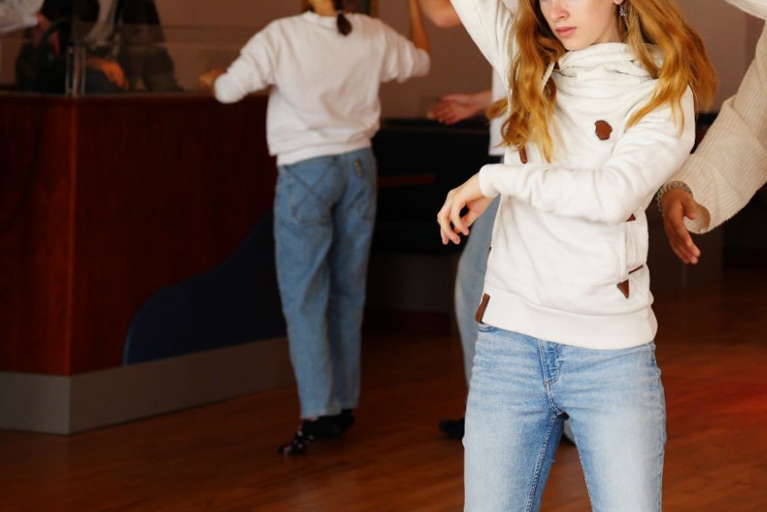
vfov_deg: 12.1
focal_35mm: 113
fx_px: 2407
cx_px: 744
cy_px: 127
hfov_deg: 17.7
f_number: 2.8
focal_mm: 48
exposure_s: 1/250
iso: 1250
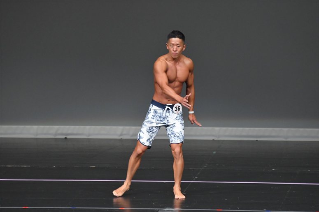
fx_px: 3056
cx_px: 160
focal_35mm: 345
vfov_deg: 4.0
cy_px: 106
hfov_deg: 6.0
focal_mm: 230
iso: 4000
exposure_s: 1/400
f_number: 5.6
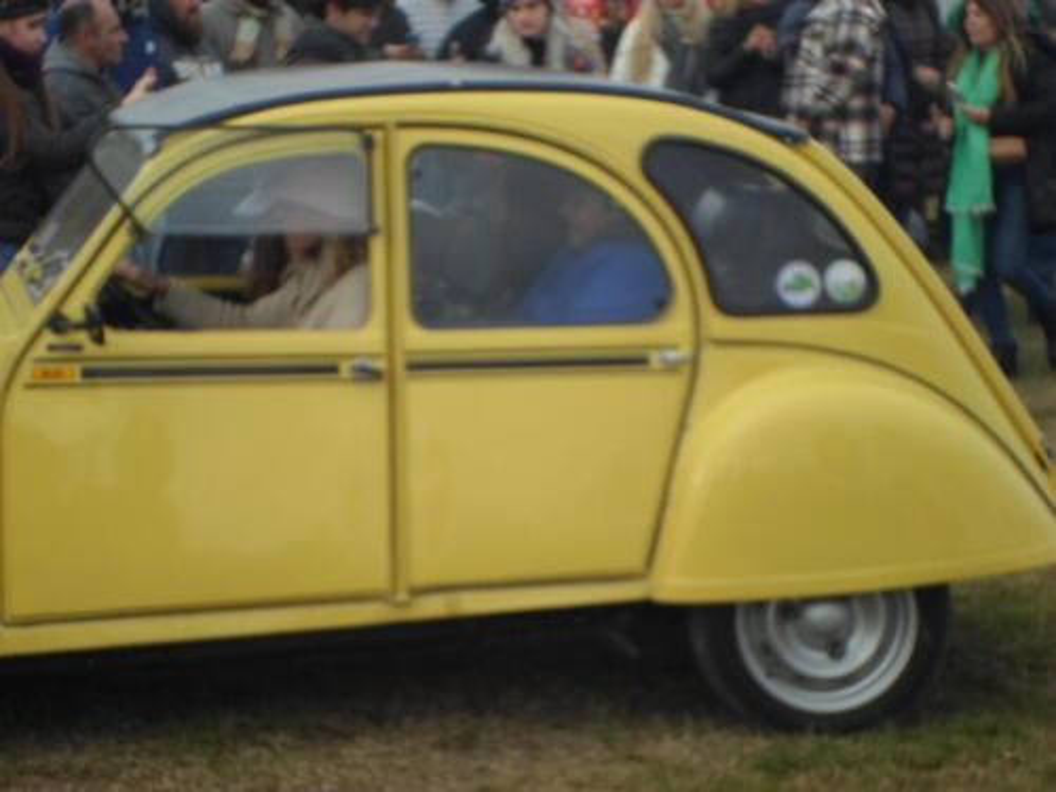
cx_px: 528
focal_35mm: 125
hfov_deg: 15.8
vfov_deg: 11.9
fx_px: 3813
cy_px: 396
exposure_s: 1/125
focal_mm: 22.5
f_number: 6.3
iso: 80
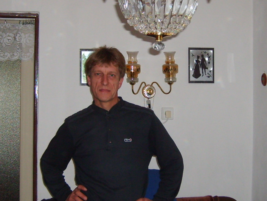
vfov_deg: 40.7
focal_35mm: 35
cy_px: 100
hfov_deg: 52.6
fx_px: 270
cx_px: 134
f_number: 2.8
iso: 100
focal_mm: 5.8
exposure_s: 1/45
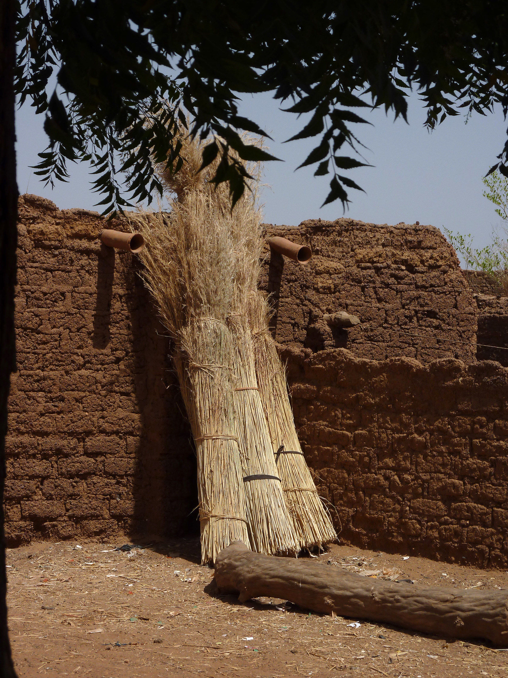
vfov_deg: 20.4
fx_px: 1878
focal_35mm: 96
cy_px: 339
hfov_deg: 15.4
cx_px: 254
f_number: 5.6
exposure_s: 1/1000
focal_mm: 15.8
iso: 80
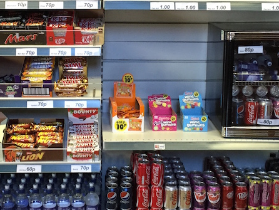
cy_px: 73
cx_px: 106
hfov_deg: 29.7
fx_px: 524
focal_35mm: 65
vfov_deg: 22.5
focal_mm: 4.15
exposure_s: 1/30
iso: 160
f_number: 2.2
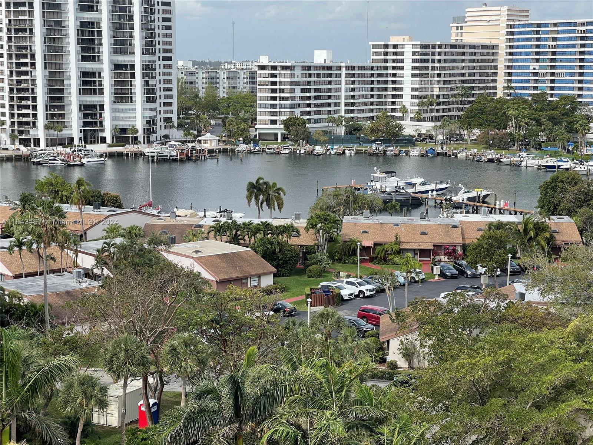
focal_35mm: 64
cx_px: 296
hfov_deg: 30.3
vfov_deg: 22.9
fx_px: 1096
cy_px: 222
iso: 20
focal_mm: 7.5
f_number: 2.2
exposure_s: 1/821
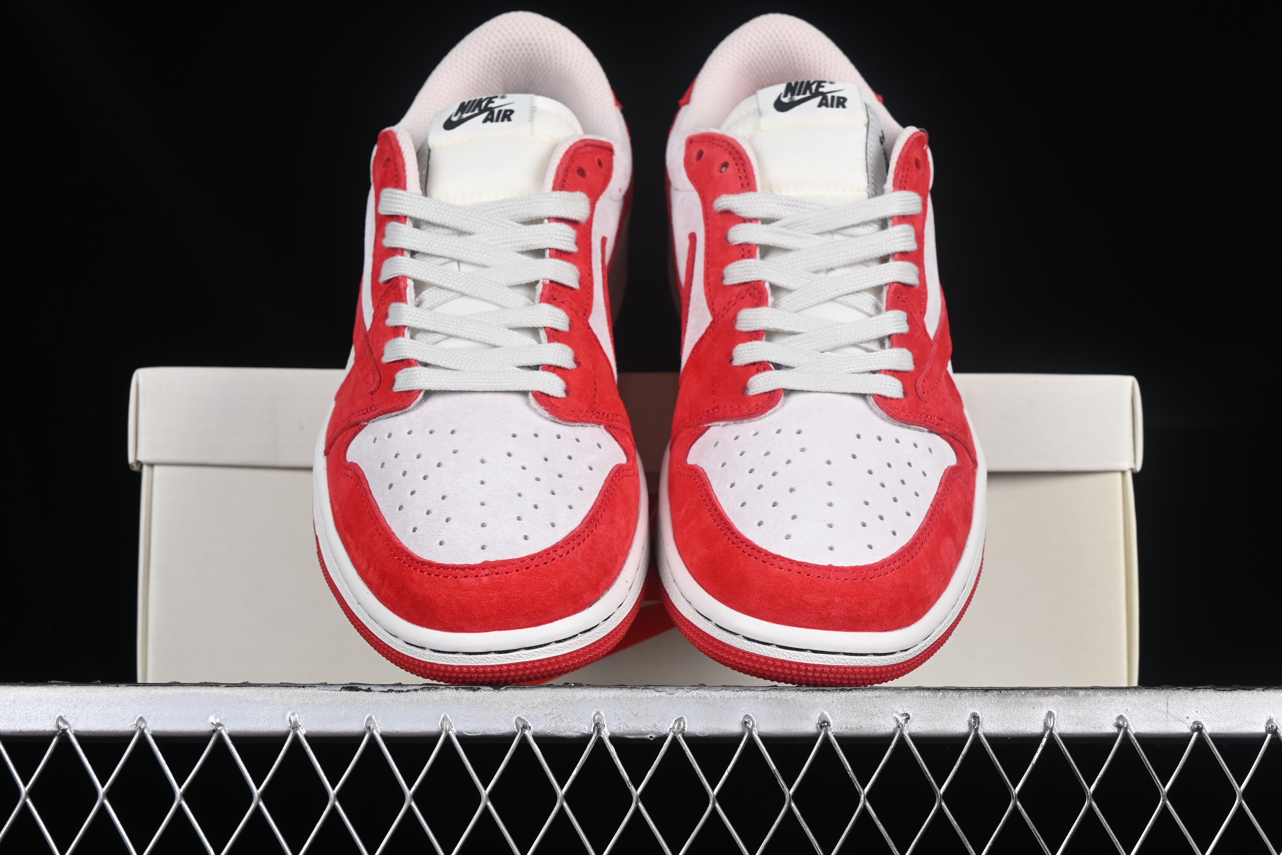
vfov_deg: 18.2
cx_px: 641
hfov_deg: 27.0
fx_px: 2671
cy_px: 428
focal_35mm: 75
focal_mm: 50
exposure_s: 1/80
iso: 160
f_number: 8
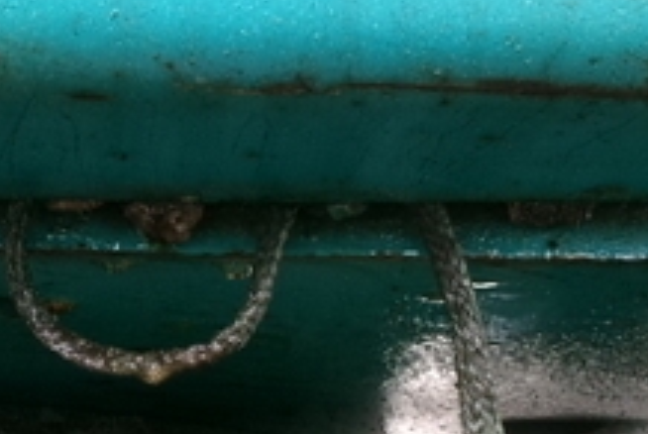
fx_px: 1154
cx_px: 250
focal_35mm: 64
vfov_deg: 21.1
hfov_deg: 31.3
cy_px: 339
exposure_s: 1/34
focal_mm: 5.1
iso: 153
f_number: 3.9
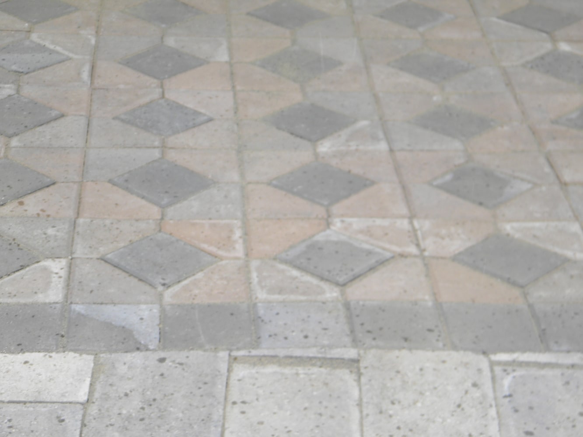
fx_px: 1398
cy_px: 218
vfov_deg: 17.8
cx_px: 292
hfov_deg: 23.6
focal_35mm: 83
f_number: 4.5
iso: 81
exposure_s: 1/60
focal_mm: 15.1
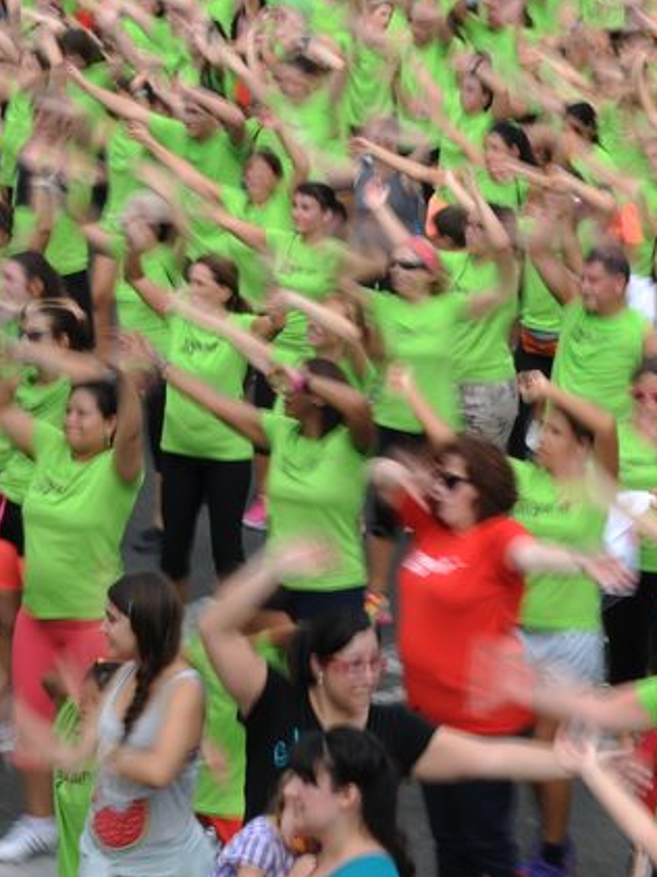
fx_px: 4433
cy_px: 246
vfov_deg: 11.3
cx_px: 482
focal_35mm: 175
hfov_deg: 8.5
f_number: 22
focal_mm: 75
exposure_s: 1/8
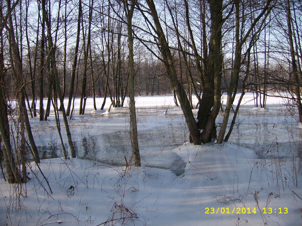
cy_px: 113
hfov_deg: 52.6
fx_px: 305
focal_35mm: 35
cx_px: 151
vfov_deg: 40.7
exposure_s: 1/500
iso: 50
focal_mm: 5.95
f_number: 2.8
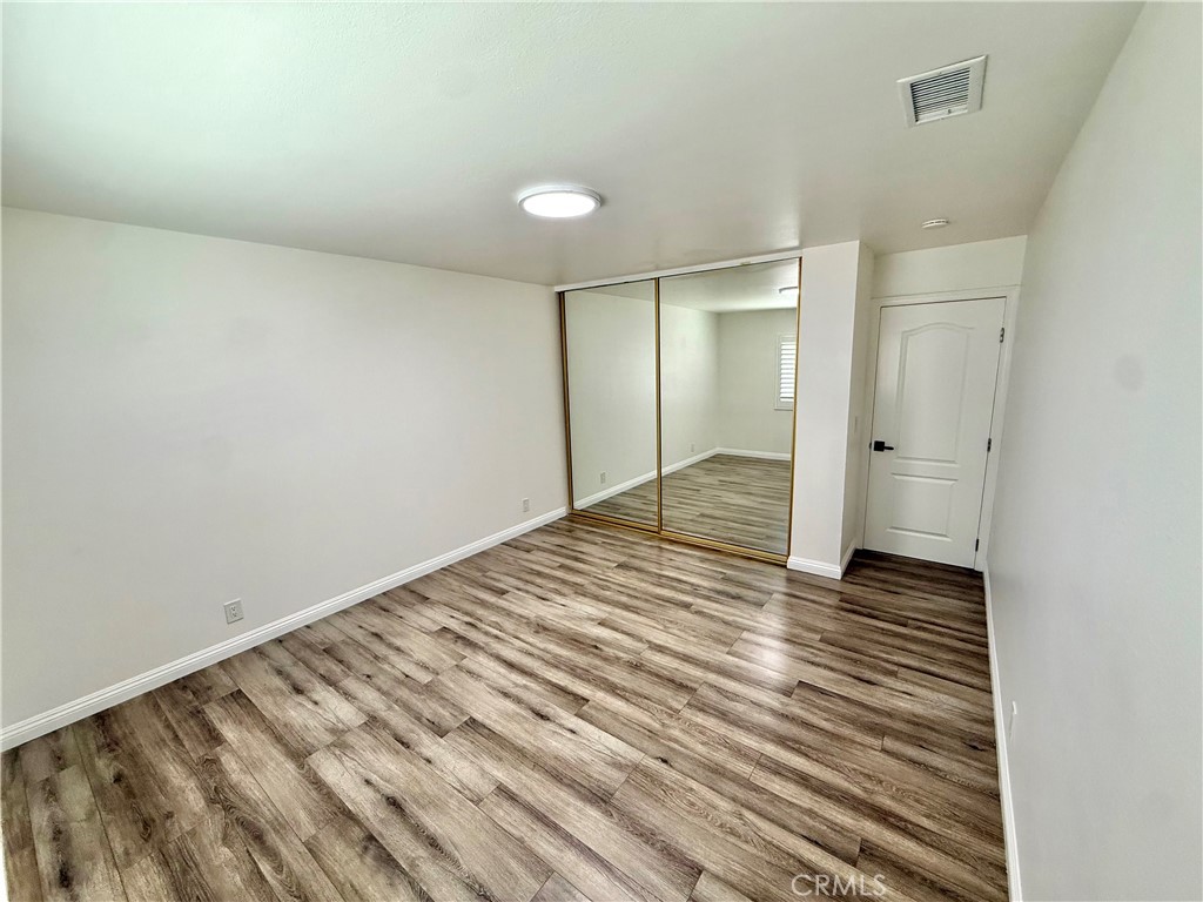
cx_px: 602
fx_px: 487
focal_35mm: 14
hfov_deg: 102.1
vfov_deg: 85.7
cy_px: 451
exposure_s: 1/120
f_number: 2.2
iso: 200
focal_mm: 2.22
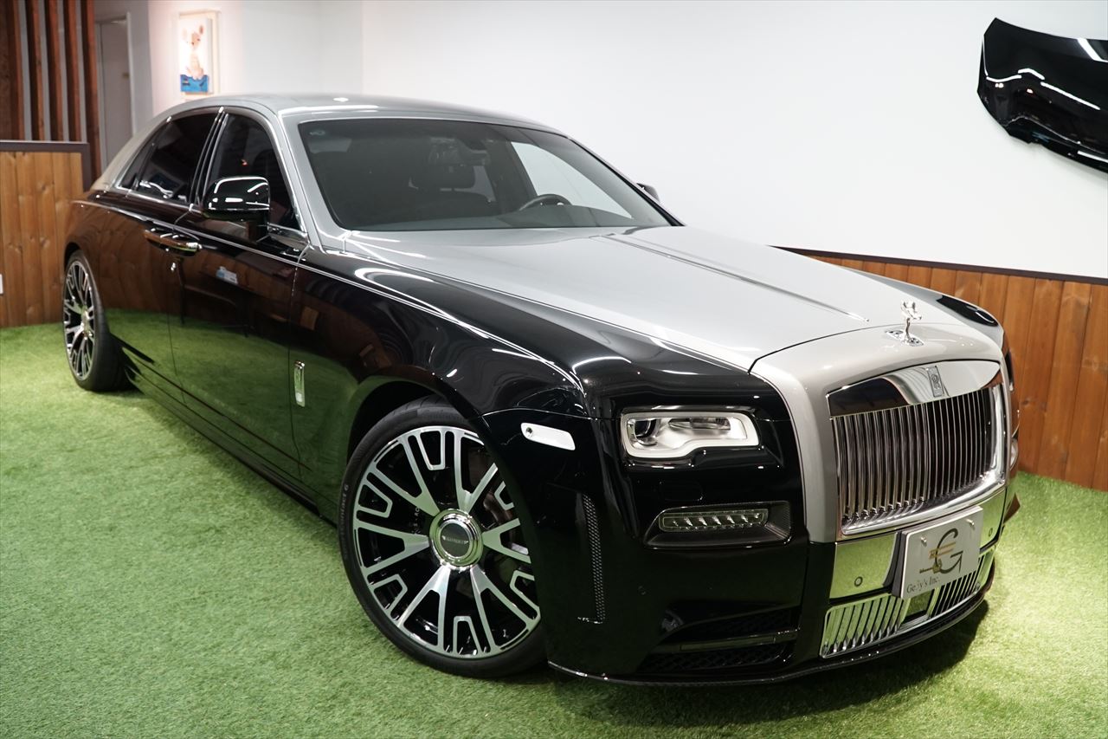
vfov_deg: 43.6
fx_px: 923
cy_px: 370
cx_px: 554
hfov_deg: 61.9
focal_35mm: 30
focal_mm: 20
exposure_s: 1/60
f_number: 4
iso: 1000
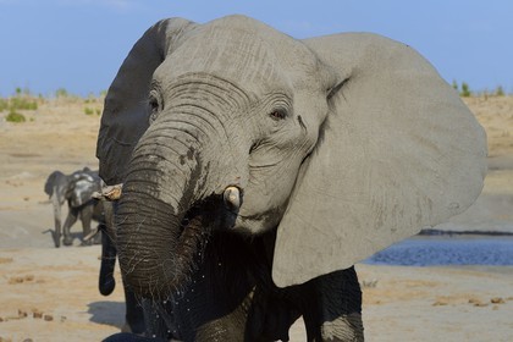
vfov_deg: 12.2
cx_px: 256
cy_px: 171
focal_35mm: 112
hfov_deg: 18.3
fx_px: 1596
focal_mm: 112
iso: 400
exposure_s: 1/500
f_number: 11
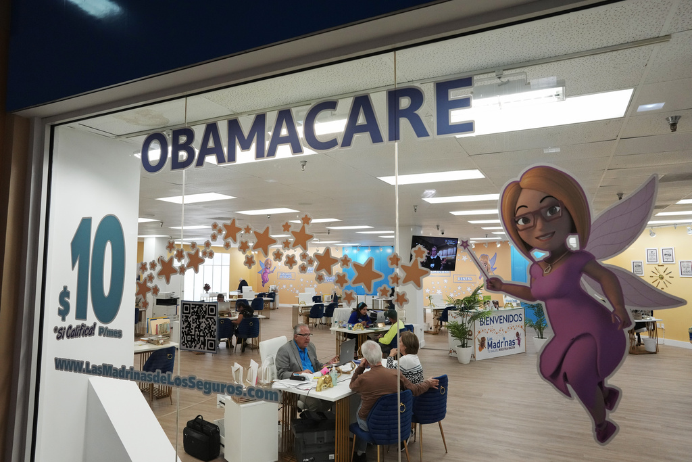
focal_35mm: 24
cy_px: 231
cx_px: 346
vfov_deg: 53.1
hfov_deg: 73.7
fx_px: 461
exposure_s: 1/640
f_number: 4.5
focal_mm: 24
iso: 3200
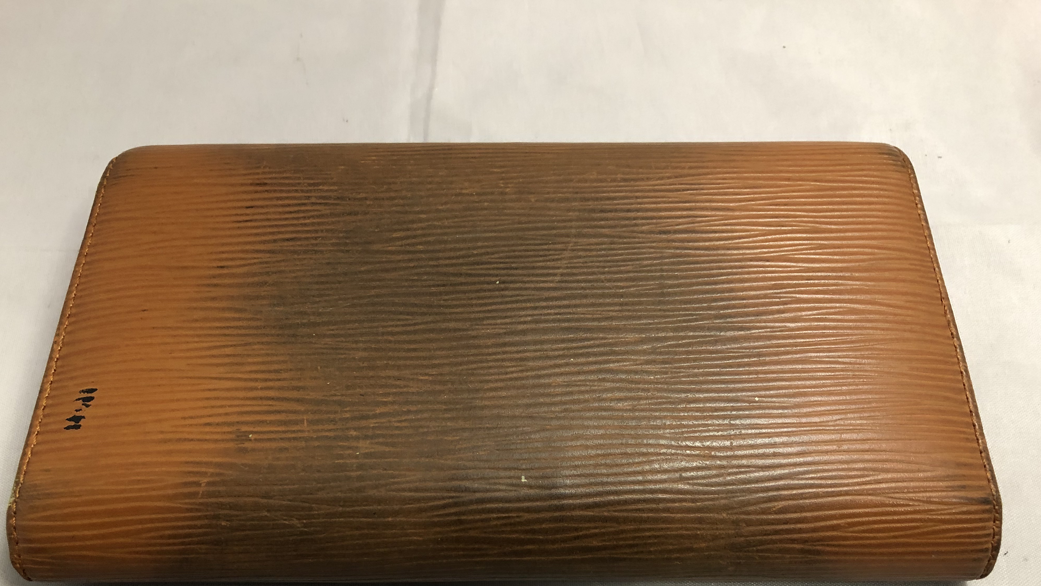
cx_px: 519
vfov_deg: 37.4
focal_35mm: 31
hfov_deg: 62.6
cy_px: 392
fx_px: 856
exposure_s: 1/15
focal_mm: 3.99
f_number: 1.8
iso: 64
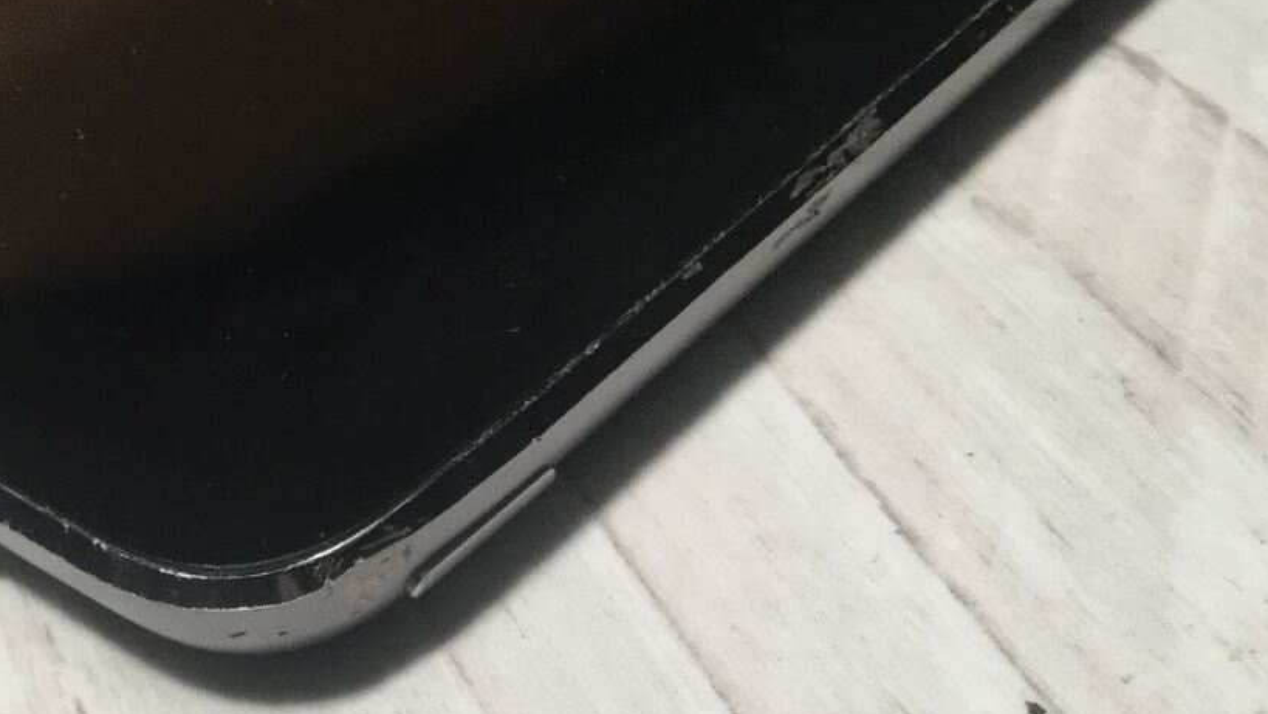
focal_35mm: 66
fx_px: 2219
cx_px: 368
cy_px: 537
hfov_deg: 31.5
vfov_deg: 18.2
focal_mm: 3.3
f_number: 2.4
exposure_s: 1/33
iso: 64
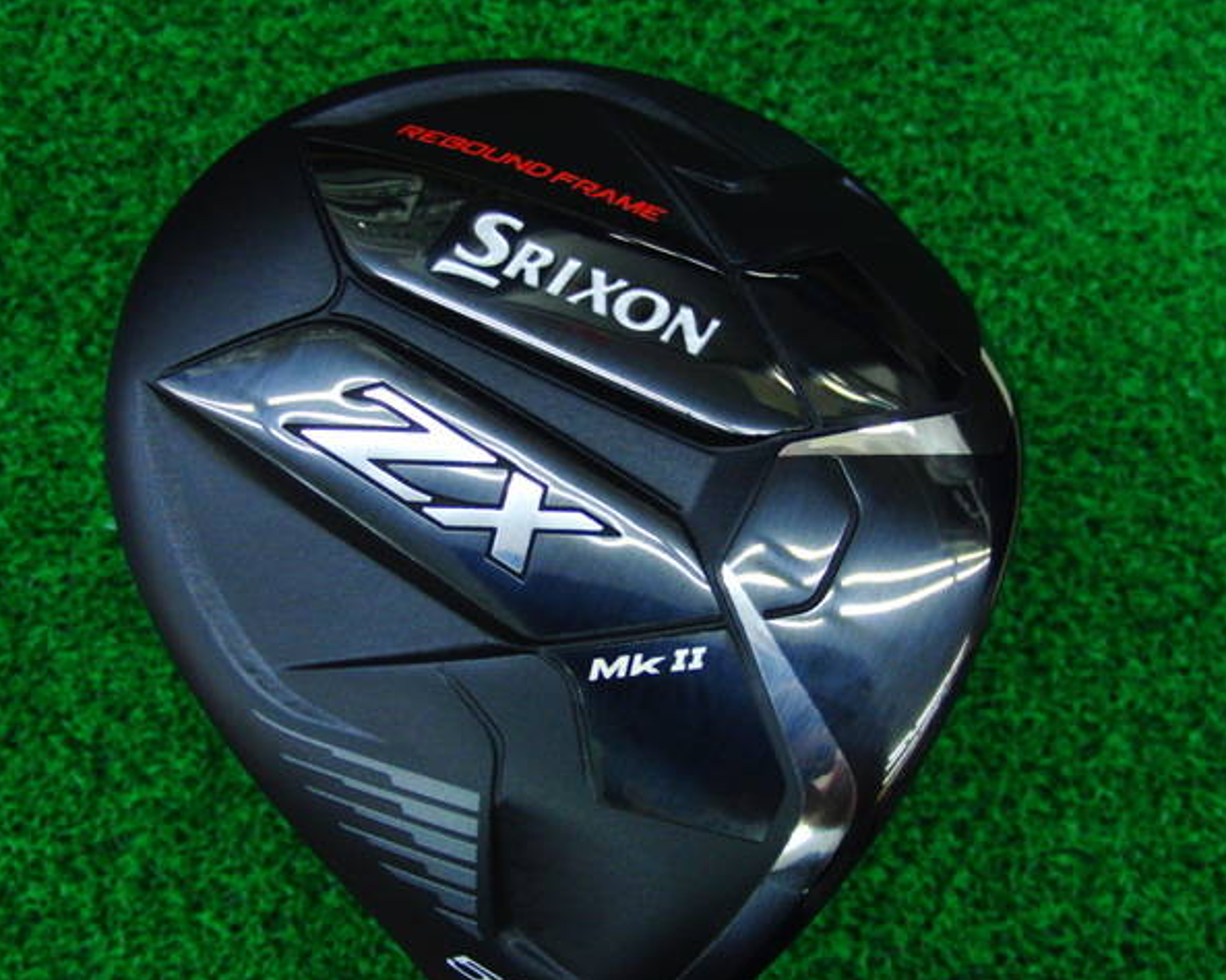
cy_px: 494
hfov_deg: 46.9
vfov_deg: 38.2
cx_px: 610
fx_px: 1415
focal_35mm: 39
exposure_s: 1/50
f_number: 3.6
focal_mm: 6.42
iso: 400
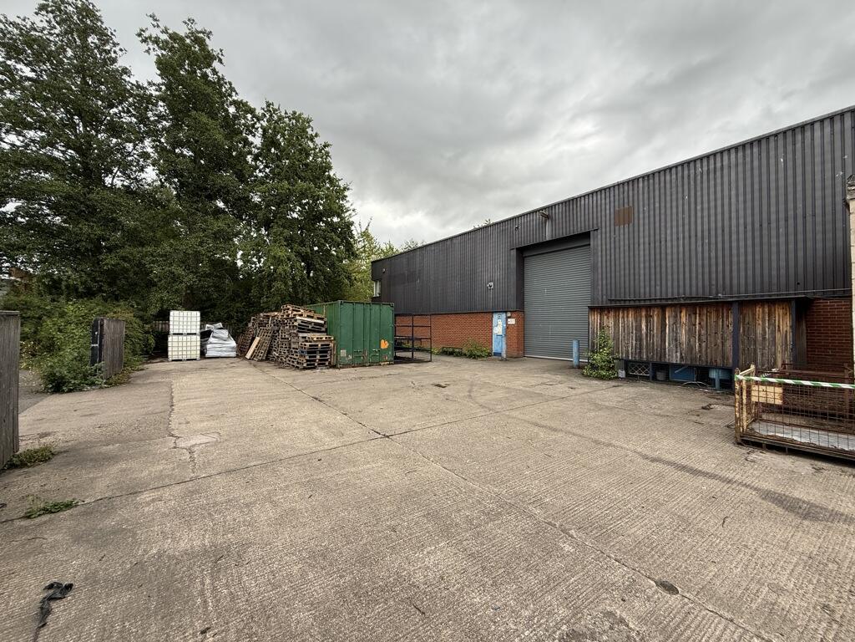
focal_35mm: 14
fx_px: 346
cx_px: 428
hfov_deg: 102.1
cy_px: 321
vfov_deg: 85.7
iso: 64
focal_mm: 2.22
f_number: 2.2
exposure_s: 1/416
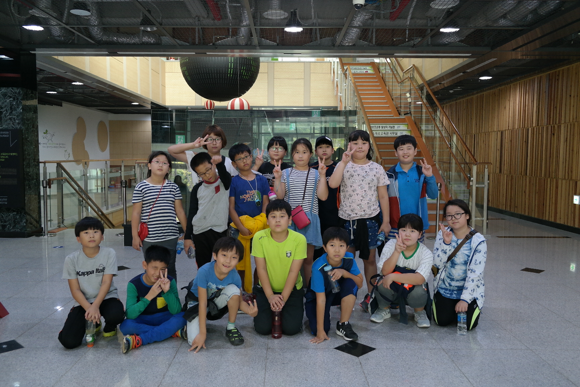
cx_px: 290
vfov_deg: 43.6
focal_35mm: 30
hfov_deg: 61.9
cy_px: 194
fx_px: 483
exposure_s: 1/40
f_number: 3.5
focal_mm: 20
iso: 400
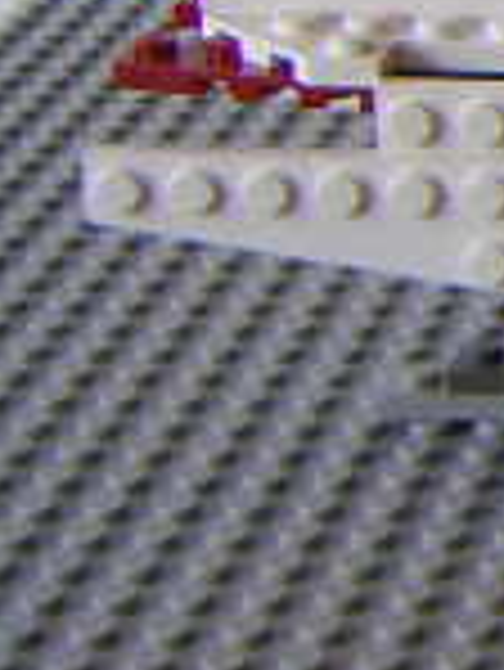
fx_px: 3082
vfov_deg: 12.4
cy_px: 184
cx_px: 1431
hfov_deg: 8.2
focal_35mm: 159
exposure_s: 1/90
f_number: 2.8
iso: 64
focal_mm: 4.8
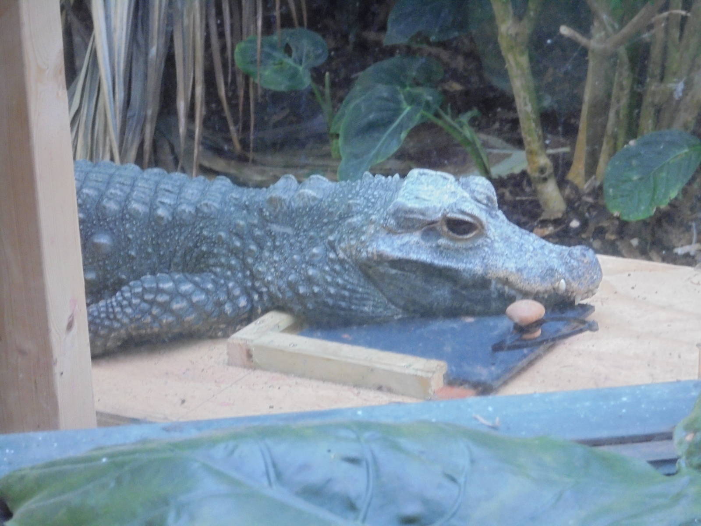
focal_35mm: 156
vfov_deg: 9.5
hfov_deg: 12.7
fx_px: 3159
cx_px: 350
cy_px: 263
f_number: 6.5
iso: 500
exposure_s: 1/60
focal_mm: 27.6
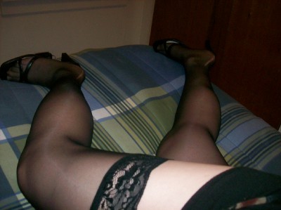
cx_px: 140
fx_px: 292
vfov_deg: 39.6
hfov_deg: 51.4
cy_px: 105
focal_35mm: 36
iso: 140
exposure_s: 1/64
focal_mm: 6
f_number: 2.7
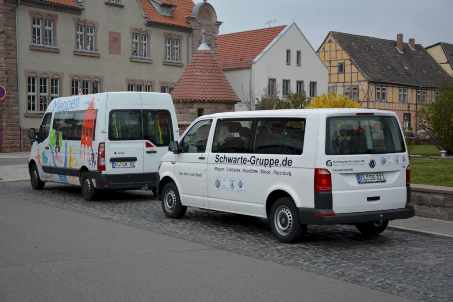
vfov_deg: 21.6
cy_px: 151
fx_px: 793
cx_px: 226
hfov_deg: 31.9
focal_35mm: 63
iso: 800
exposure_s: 1/800
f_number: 4.8
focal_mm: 42
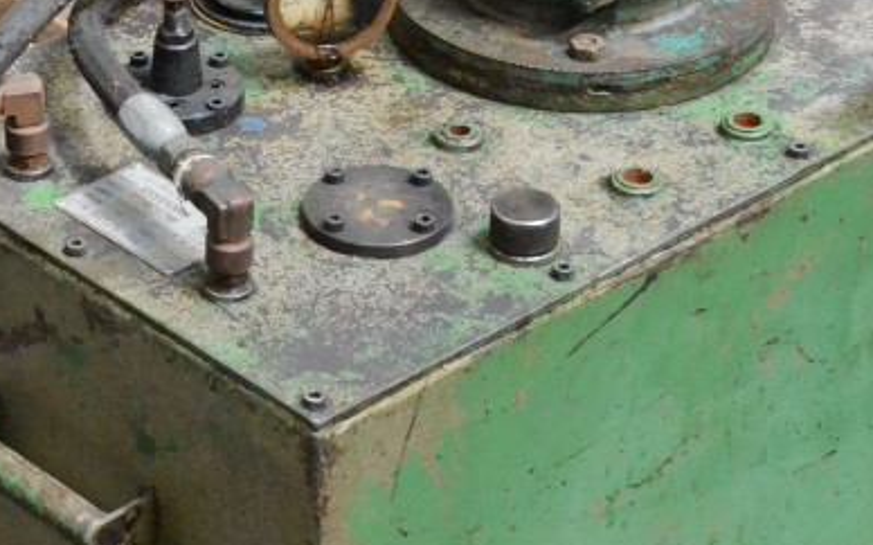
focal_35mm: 145
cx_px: -169
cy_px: 99
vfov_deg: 9.0
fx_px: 3448
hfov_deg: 14.0
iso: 6400
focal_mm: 36
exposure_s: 1/320
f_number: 9
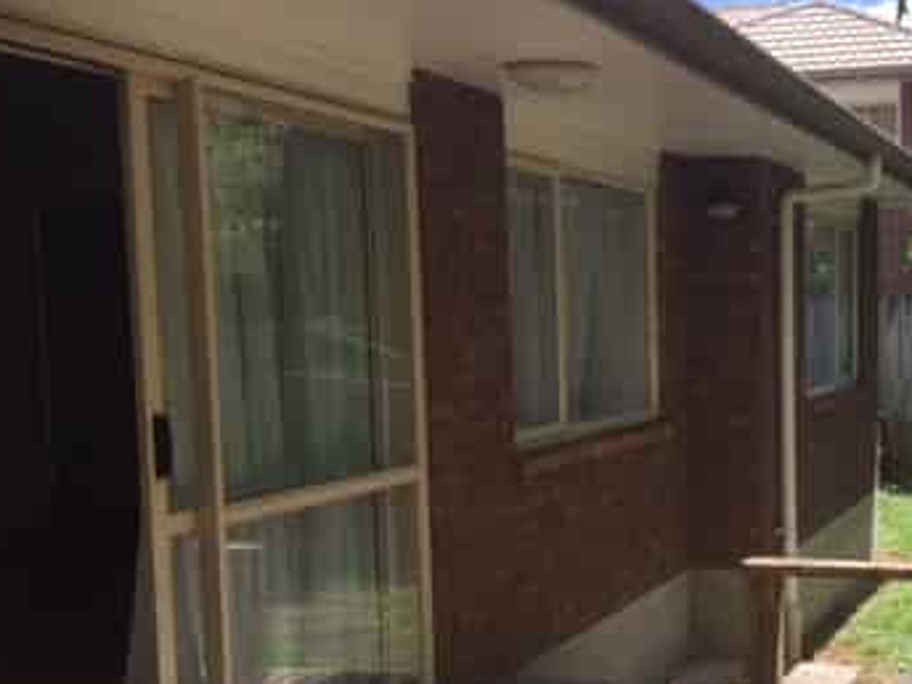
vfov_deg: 26.9
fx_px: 1423
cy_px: 464
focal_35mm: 54
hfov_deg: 33.7
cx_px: 814
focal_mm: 4.15
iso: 32
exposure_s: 1/1163
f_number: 2.2
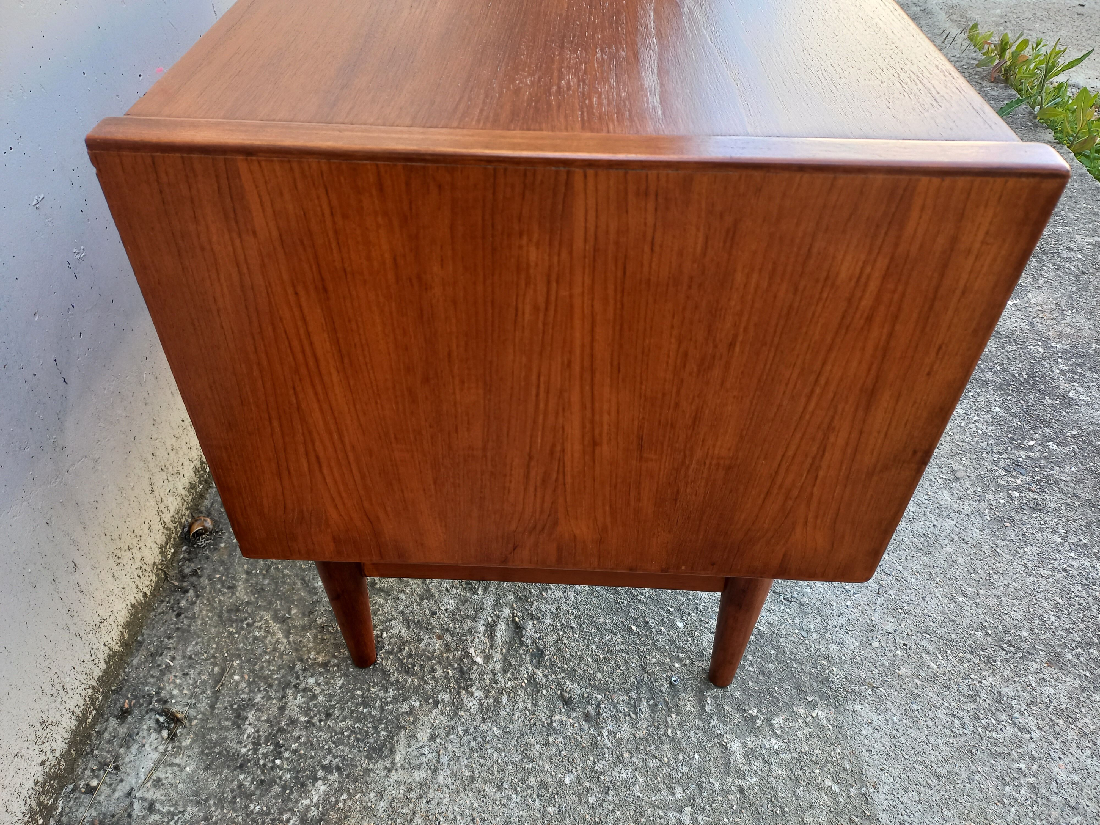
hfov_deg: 69.4
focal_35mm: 25
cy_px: 412
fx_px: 794
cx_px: 550
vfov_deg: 54.9
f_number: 1.8
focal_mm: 4.65
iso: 100
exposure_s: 1/100
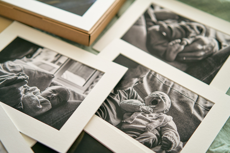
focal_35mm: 55
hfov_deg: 36.2
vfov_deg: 24.6
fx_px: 351
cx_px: 115
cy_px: 76
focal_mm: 55
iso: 200
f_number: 2.2
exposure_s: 1/640
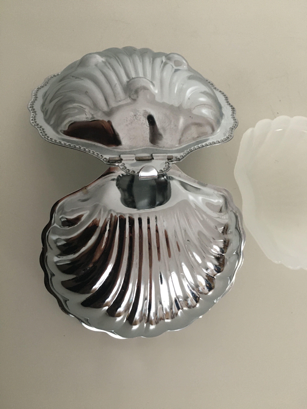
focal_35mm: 29
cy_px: 204
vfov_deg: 61.7
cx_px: 154
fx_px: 343
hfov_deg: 48.2
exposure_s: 1/20
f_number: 2.2
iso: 200
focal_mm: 4.15
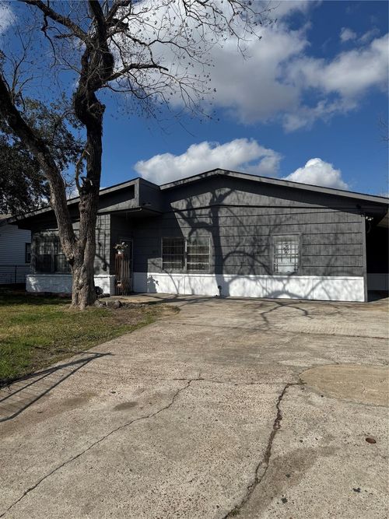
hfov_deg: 56.8
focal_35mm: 24
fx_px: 360
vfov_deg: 71.6
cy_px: 260
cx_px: 194
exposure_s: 1/10417
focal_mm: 6.76
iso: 80
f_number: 1.78
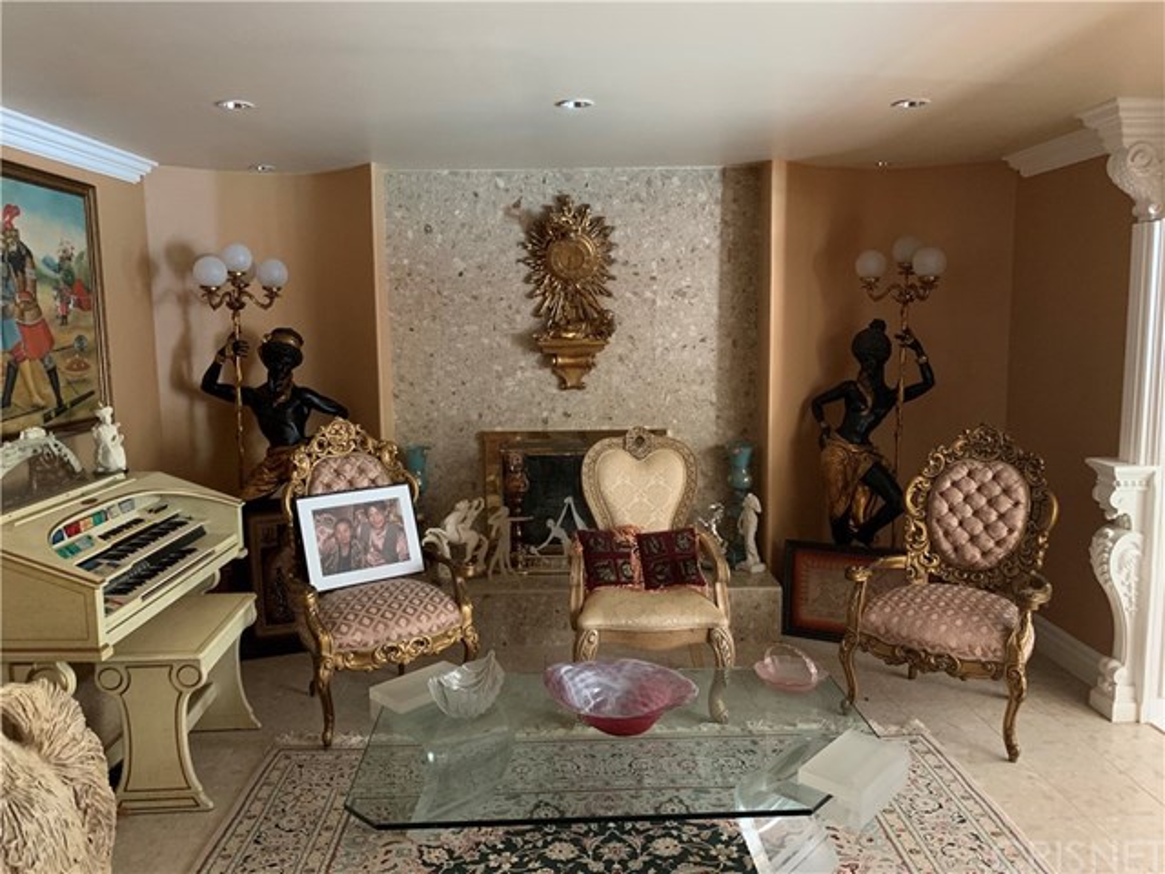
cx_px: 582
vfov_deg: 53.1
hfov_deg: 67.3
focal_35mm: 26
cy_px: 437
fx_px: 875
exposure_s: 1/30
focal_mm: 4.25
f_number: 1.8
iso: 640
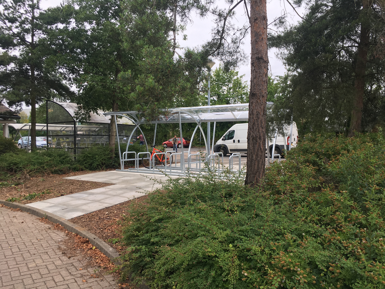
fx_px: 323
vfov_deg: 48.2
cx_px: 192
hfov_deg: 61.7
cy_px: 144
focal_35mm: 29
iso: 25
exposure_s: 1/113
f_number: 2.2
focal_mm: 4.15
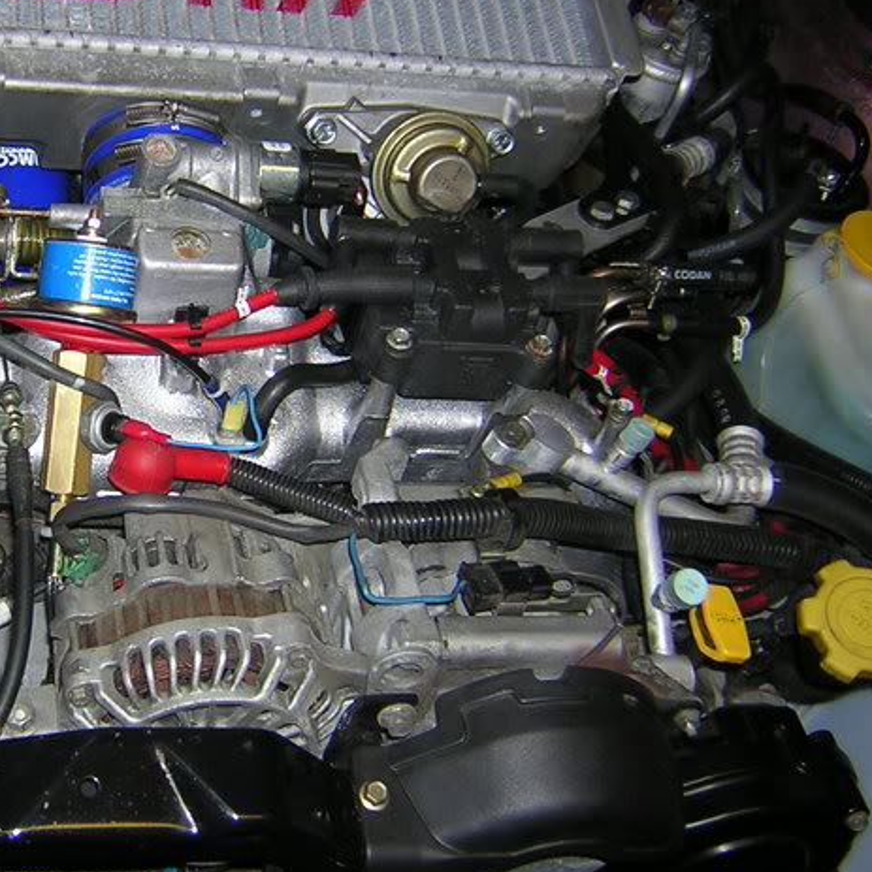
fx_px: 1567
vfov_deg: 31.0
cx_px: 171
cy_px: 331
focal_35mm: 55
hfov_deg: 30.3
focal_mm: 4.7
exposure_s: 1/60.1
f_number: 2.6
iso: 100
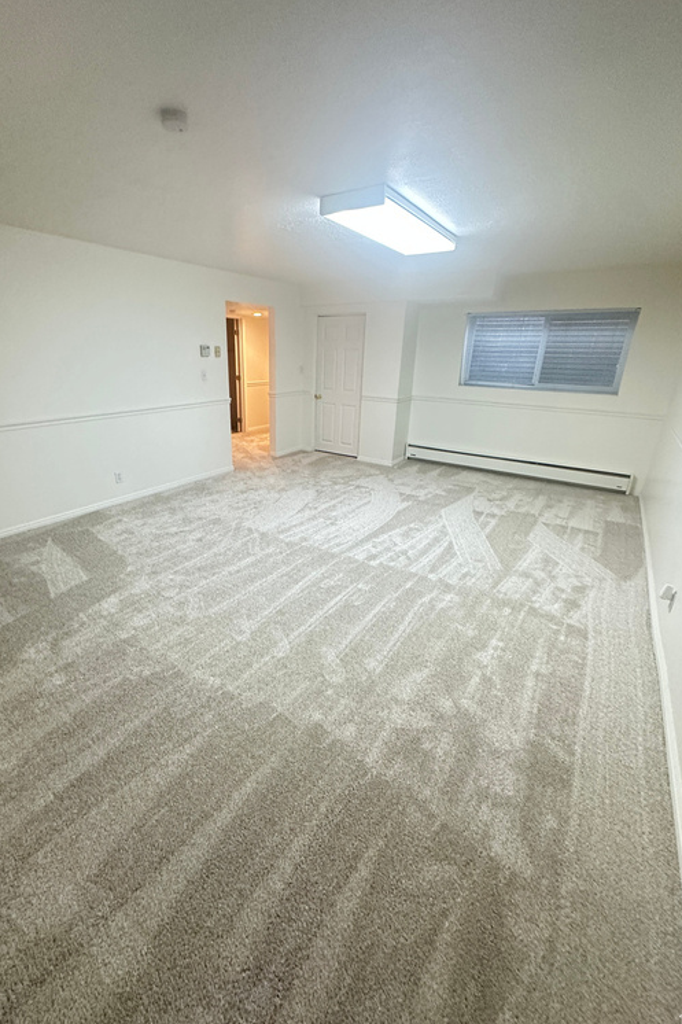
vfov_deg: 100.4
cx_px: 306
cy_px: 504
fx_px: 426
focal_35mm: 15
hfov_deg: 77.1
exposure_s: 1/60
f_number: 2.2
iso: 500
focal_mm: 2.22
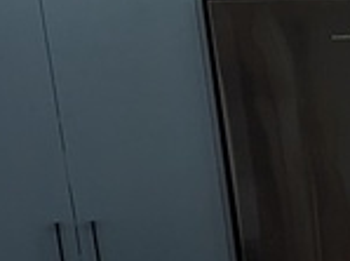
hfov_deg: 10.1
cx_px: 904
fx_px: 1664
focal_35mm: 165
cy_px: 419
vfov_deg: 8.7
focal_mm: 6.81
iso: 47
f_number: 1.85
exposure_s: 1/50
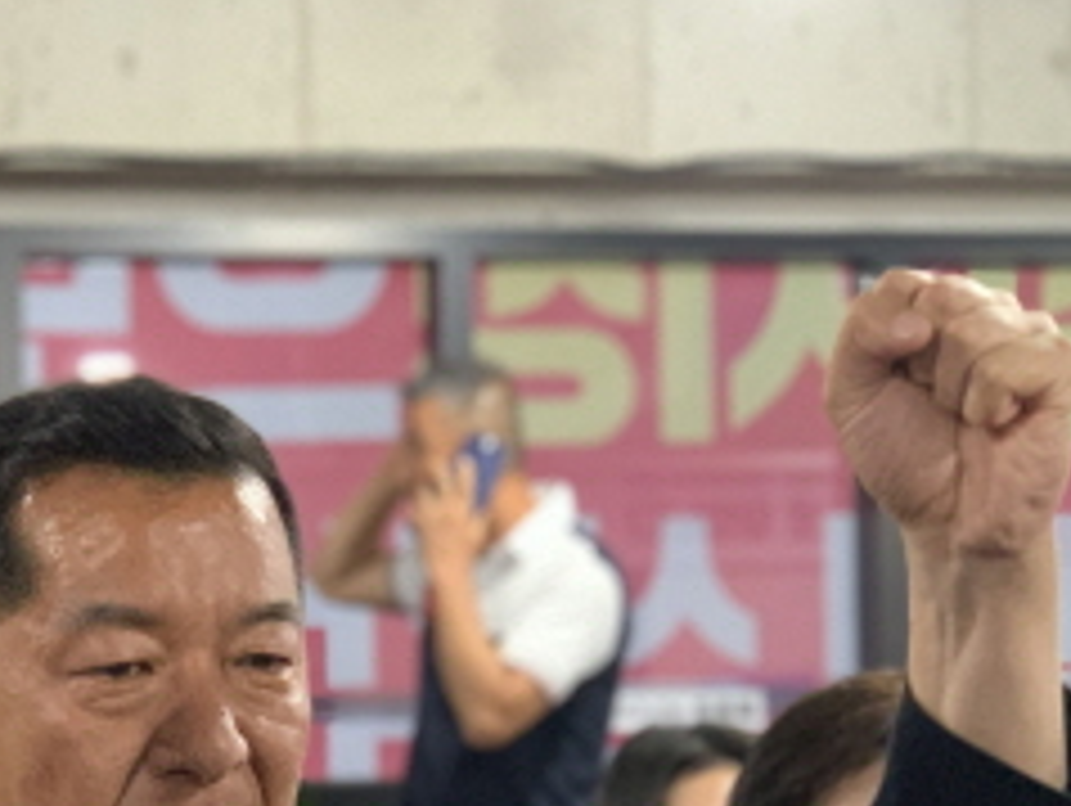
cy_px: 914
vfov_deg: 11.2
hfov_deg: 15.0
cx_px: 279
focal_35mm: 131
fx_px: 4057
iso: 320
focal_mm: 6
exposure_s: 1/60
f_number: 2.4
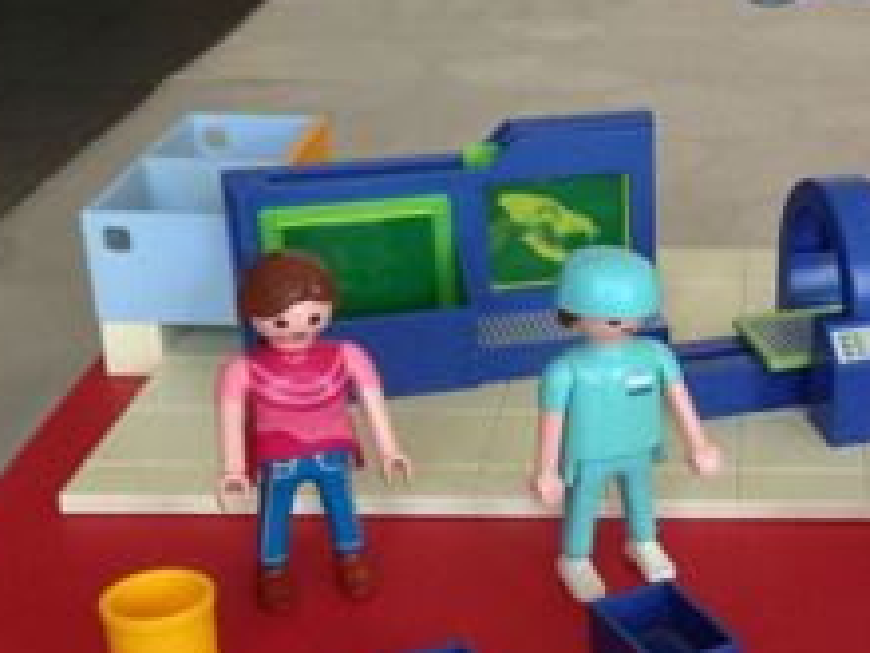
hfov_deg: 25.9
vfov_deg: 20.4
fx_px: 1810
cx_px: 826
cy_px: 412
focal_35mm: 72
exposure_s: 1/20
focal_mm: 4.12
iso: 125
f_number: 2.4
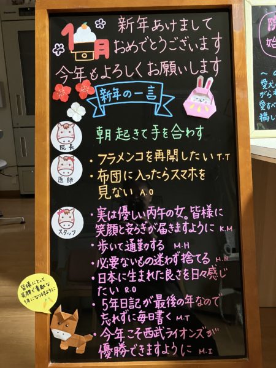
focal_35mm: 28
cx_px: 138
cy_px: 184
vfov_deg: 63.4
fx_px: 298
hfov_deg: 49.7
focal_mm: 3.99
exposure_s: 1/30
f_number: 1.8
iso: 500
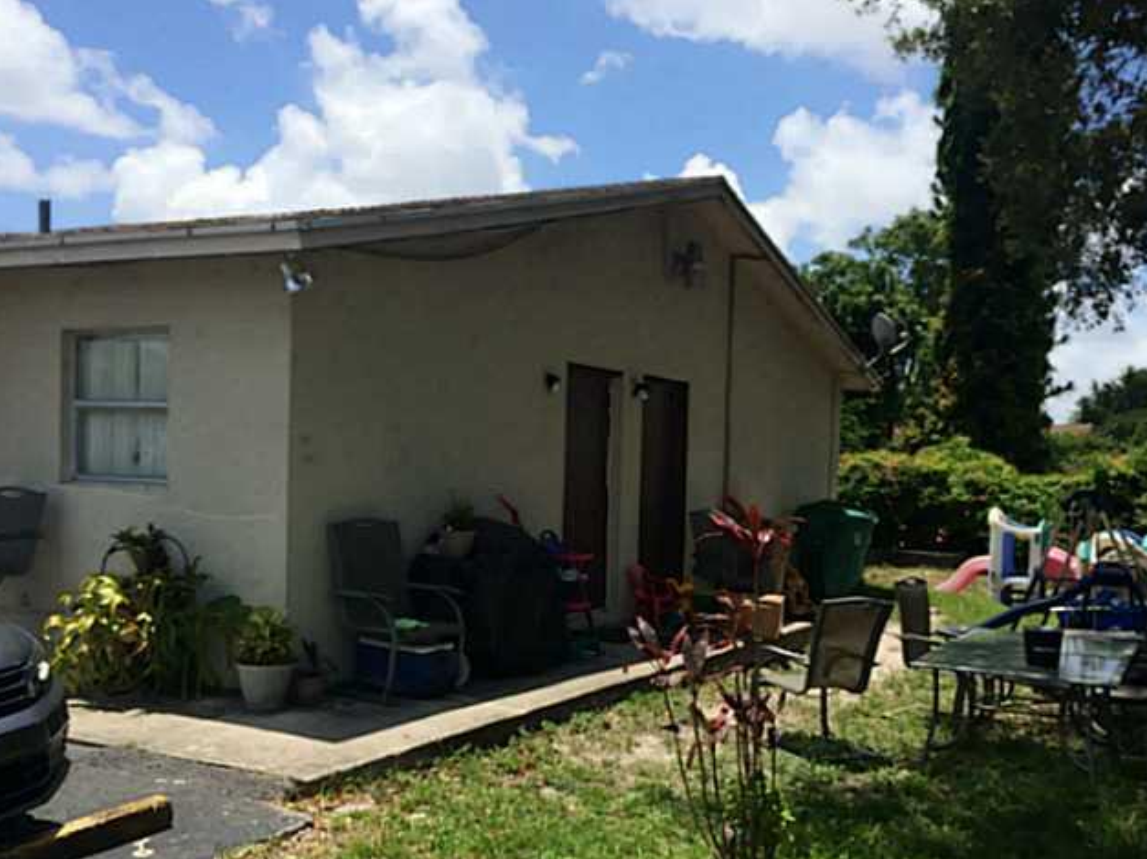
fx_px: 1226
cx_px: 606
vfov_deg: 38.6
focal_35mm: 37
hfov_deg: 50.1
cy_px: 488
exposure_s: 1/2283
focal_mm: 4.15
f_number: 2.2
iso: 32
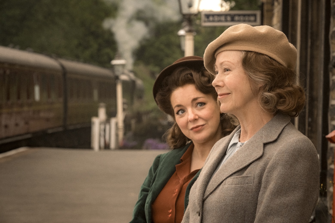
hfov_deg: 13.4
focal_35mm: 153
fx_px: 1424
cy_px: 112
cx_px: 168
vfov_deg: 9.0
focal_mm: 102.2
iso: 2000
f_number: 8
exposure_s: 1/500
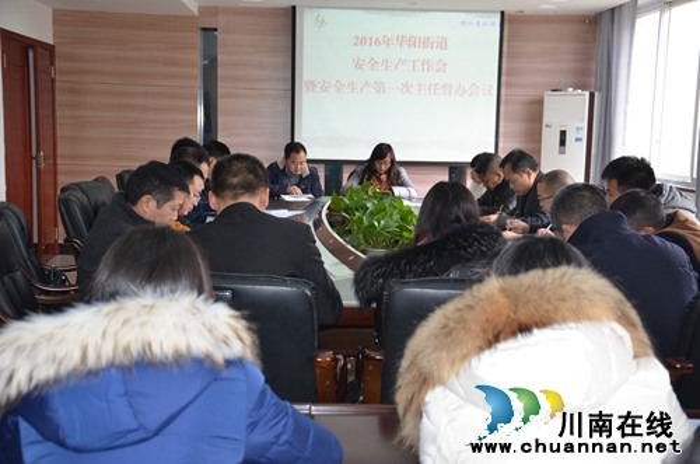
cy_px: 232
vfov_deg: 26.4
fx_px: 989
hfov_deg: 39.0
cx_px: 350
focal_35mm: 51
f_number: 4.2
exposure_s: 1/60
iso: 800
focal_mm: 34
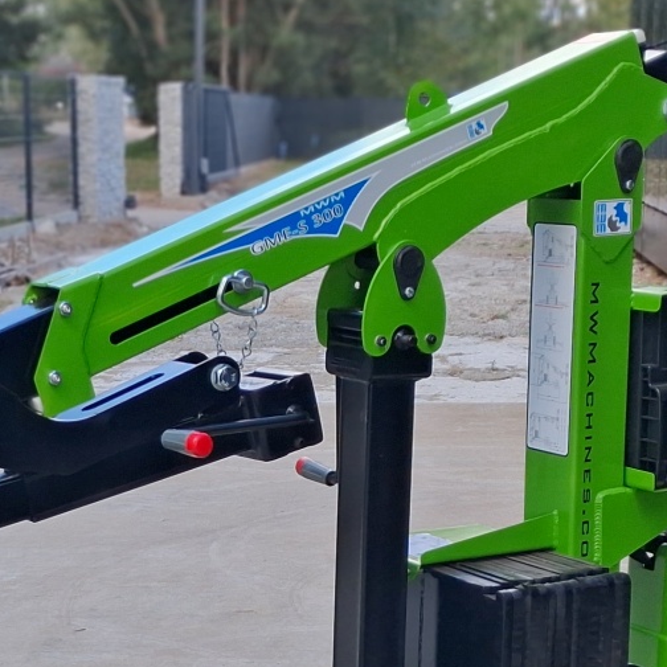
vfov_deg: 18.9
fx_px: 1984
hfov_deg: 19.0
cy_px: 516
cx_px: 201
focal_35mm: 91
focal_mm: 4
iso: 20
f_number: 1.8
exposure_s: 1/146
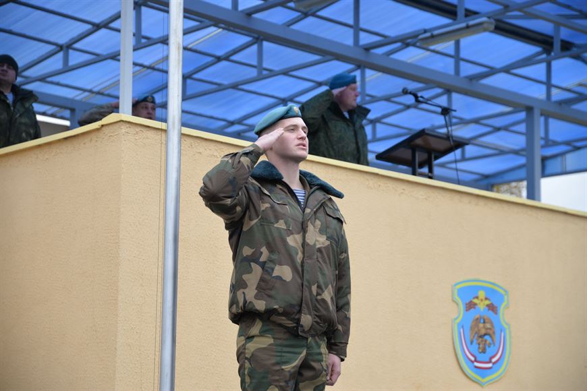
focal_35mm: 82
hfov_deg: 24.8
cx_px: 294
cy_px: 196
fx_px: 1337
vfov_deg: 16.7
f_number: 4
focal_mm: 82
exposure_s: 1/500
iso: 1400
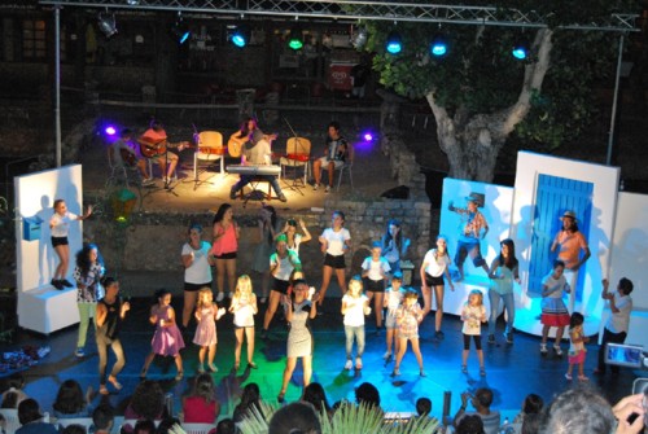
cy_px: 217
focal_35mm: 63
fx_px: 1136
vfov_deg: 21.6
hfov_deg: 31.8
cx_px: 324
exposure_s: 1/60
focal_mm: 42
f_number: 5.3
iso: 1600
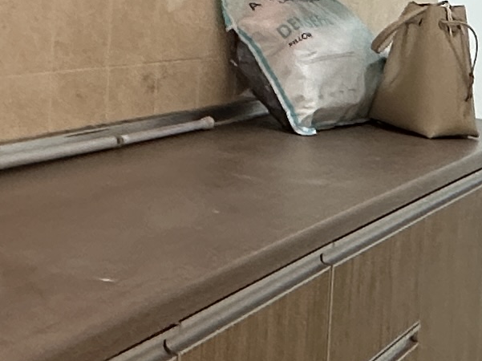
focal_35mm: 94
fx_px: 1308
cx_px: 205
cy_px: 17
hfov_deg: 20.9
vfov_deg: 15.5
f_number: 2.2
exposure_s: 1/100
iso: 250
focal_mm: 2.22
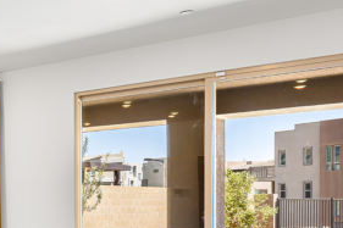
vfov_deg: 21.4
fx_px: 590
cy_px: 201
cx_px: -134
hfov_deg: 26.1
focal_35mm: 62
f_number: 9.5
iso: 400
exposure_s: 1/15
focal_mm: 17
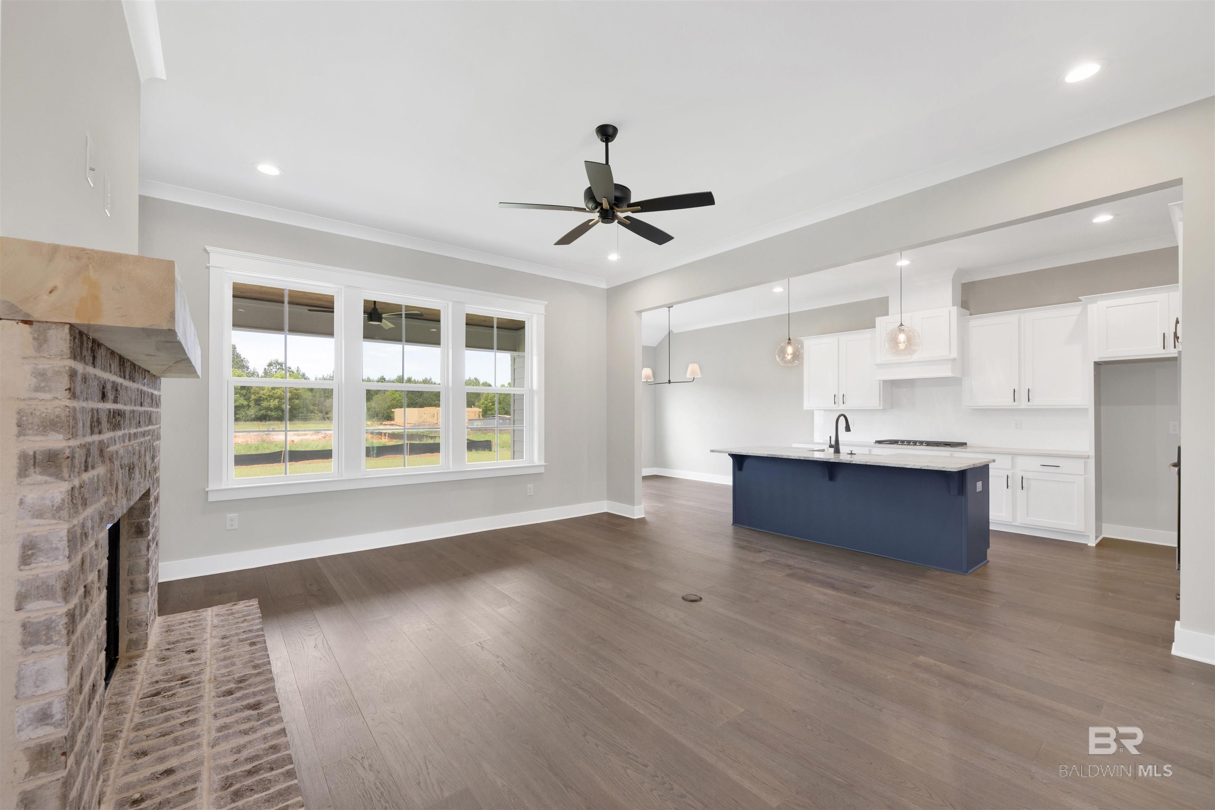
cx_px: 608
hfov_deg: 104.3
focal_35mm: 14
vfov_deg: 81.2
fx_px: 472
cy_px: 405
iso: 400
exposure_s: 1/20
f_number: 11
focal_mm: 14
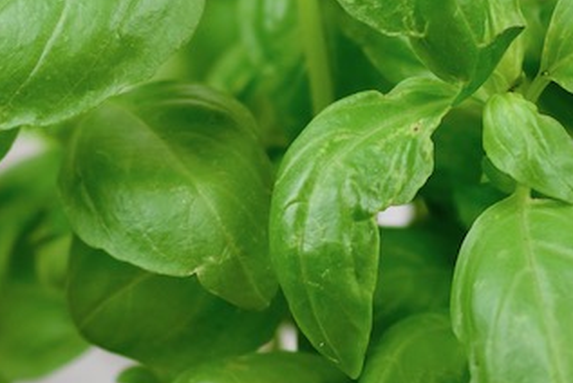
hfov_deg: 4.0
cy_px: -111
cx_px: 486
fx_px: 8103
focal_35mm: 509
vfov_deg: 2.7
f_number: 4
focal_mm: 105
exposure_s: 1/250
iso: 400
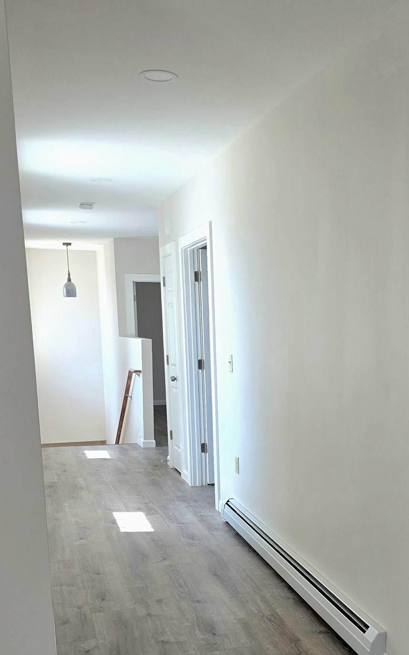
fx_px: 731
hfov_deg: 30.8
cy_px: 458
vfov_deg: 47.1
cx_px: 301
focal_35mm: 41
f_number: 1.7
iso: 100
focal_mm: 6.3
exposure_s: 1/182
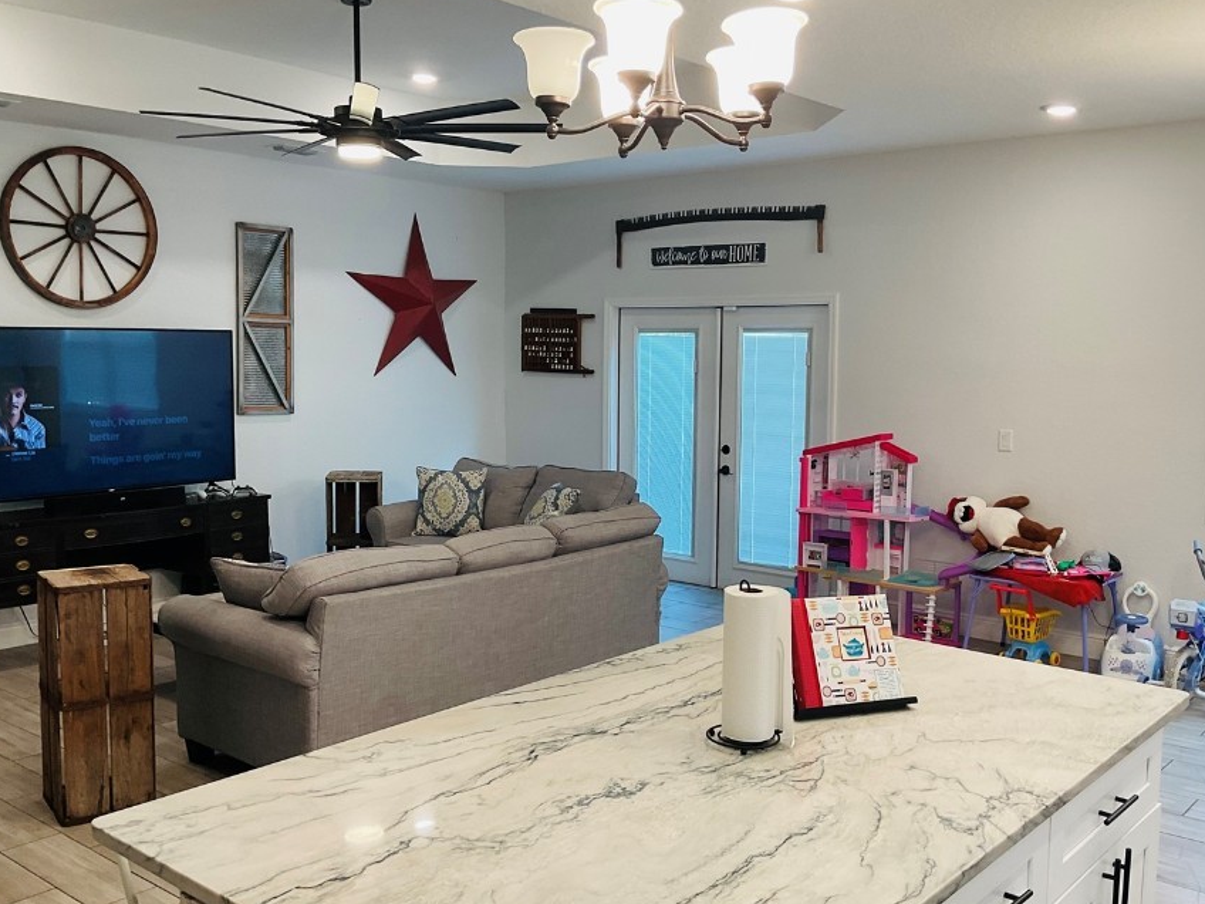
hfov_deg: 52.6
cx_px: 620
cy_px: 461
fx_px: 1218
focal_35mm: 35
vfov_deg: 40.7
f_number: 1.8
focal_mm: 3
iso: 50
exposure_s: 1/60
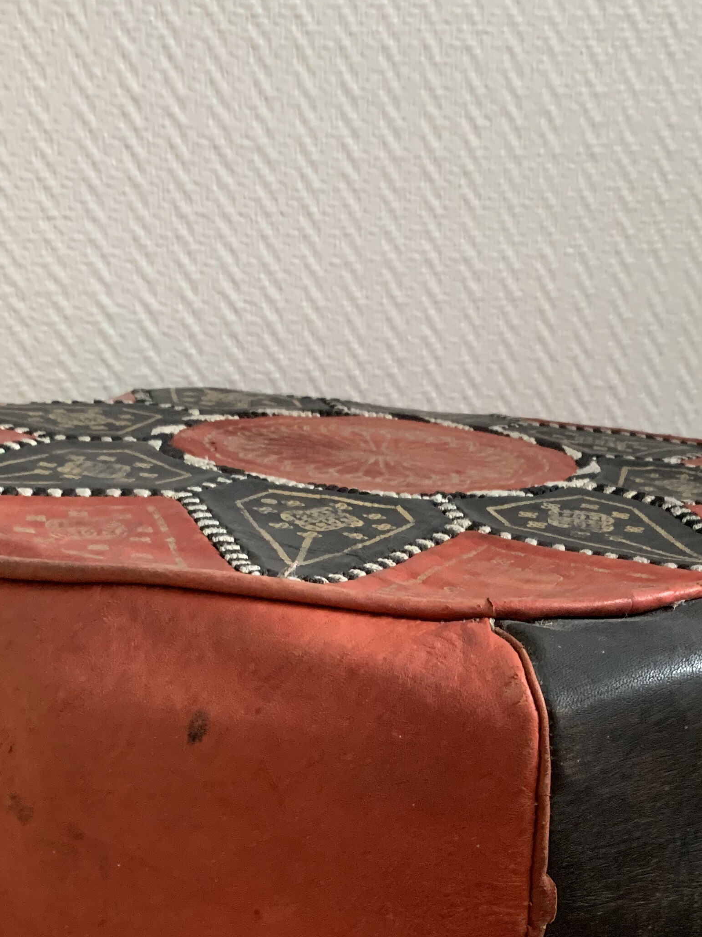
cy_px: 822
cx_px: 459
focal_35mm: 51
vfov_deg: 35.5
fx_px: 1379
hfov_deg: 28.4
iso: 320
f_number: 1.8
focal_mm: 4.25
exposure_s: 1/60
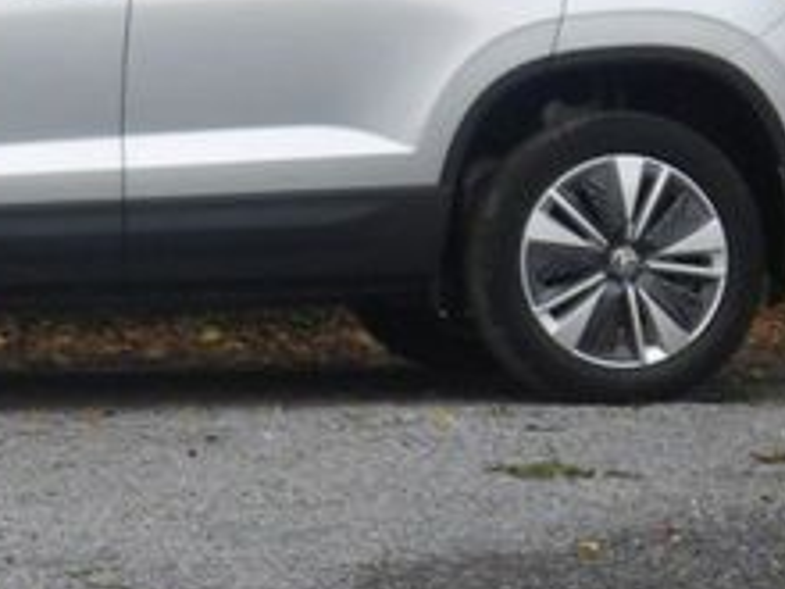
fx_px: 6690
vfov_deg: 5.0
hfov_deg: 6.7
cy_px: 182
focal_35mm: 295
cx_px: -7
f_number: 6.6
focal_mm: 19.6
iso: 100
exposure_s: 1/131
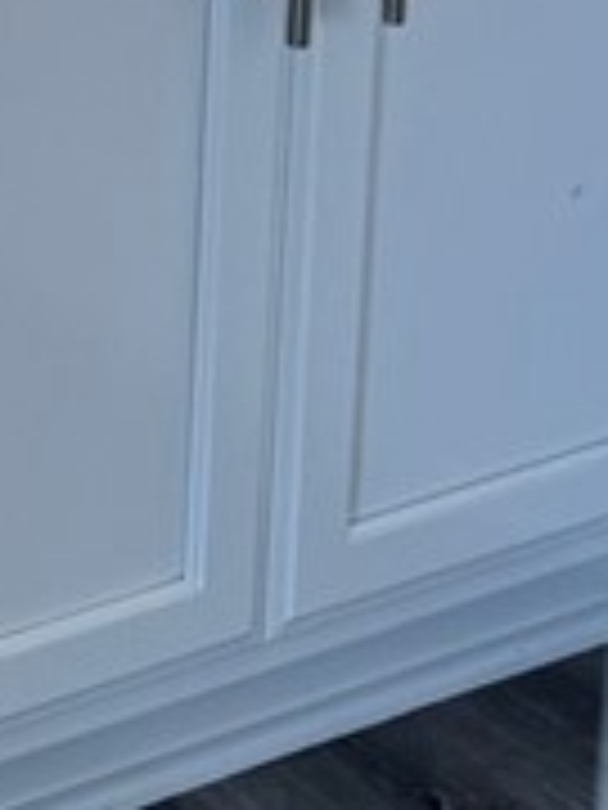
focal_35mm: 160
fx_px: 3747
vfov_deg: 11.7
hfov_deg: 7.9
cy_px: -500
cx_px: -1284
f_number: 1.78
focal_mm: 6.76
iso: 64
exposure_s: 1/120
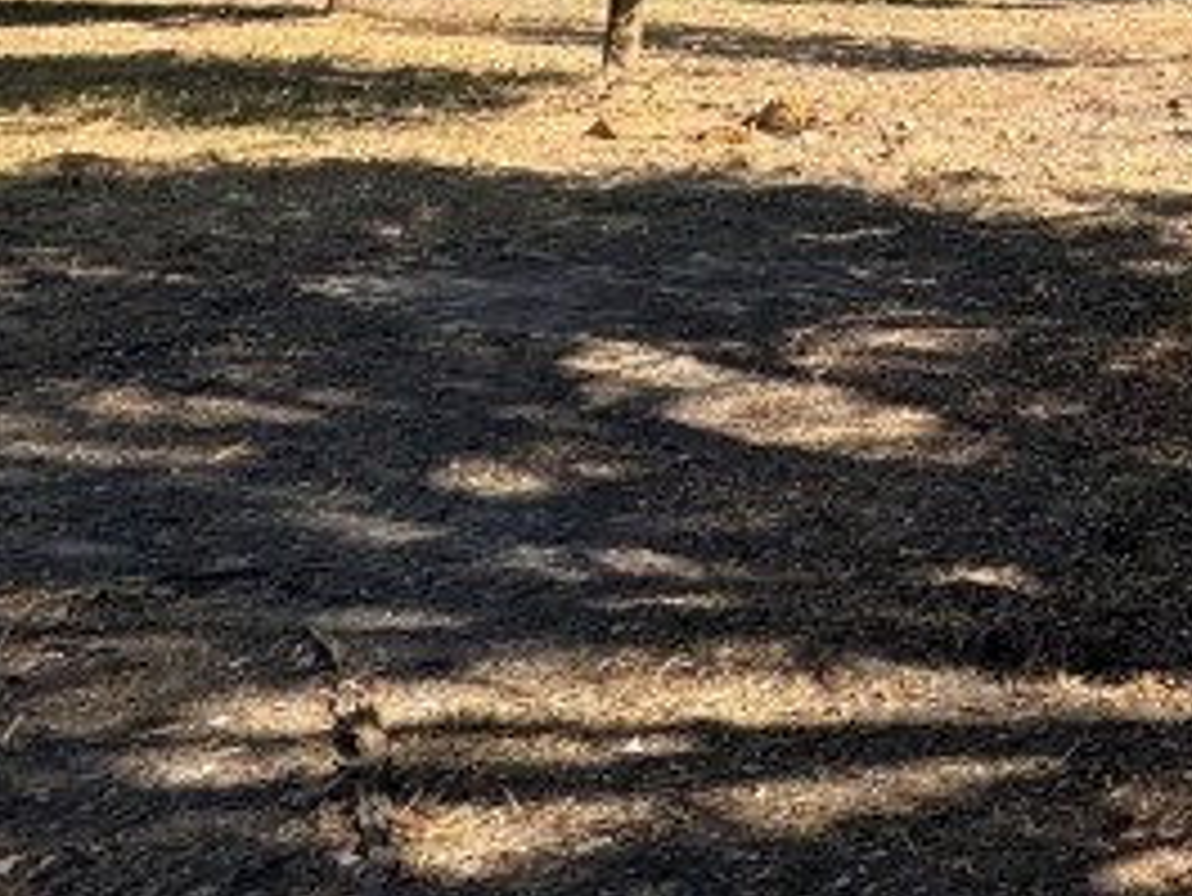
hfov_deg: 27.9
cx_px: 1637
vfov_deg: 23.1
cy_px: -360
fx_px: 1860
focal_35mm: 54
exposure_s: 1/501
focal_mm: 2.22
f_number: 2.2
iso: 40
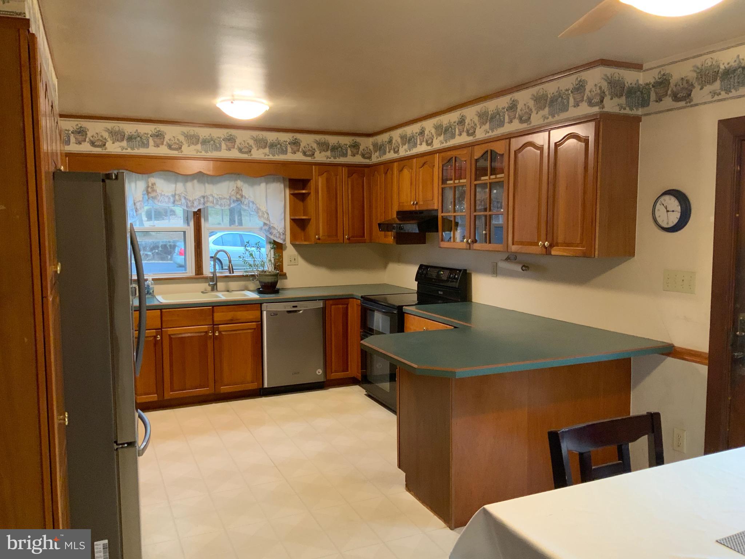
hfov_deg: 61.7
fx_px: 624
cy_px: 280
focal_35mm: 29
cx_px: 372
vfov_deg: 48.2
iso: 250
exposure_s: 1/60
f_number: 1.8
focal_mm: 3
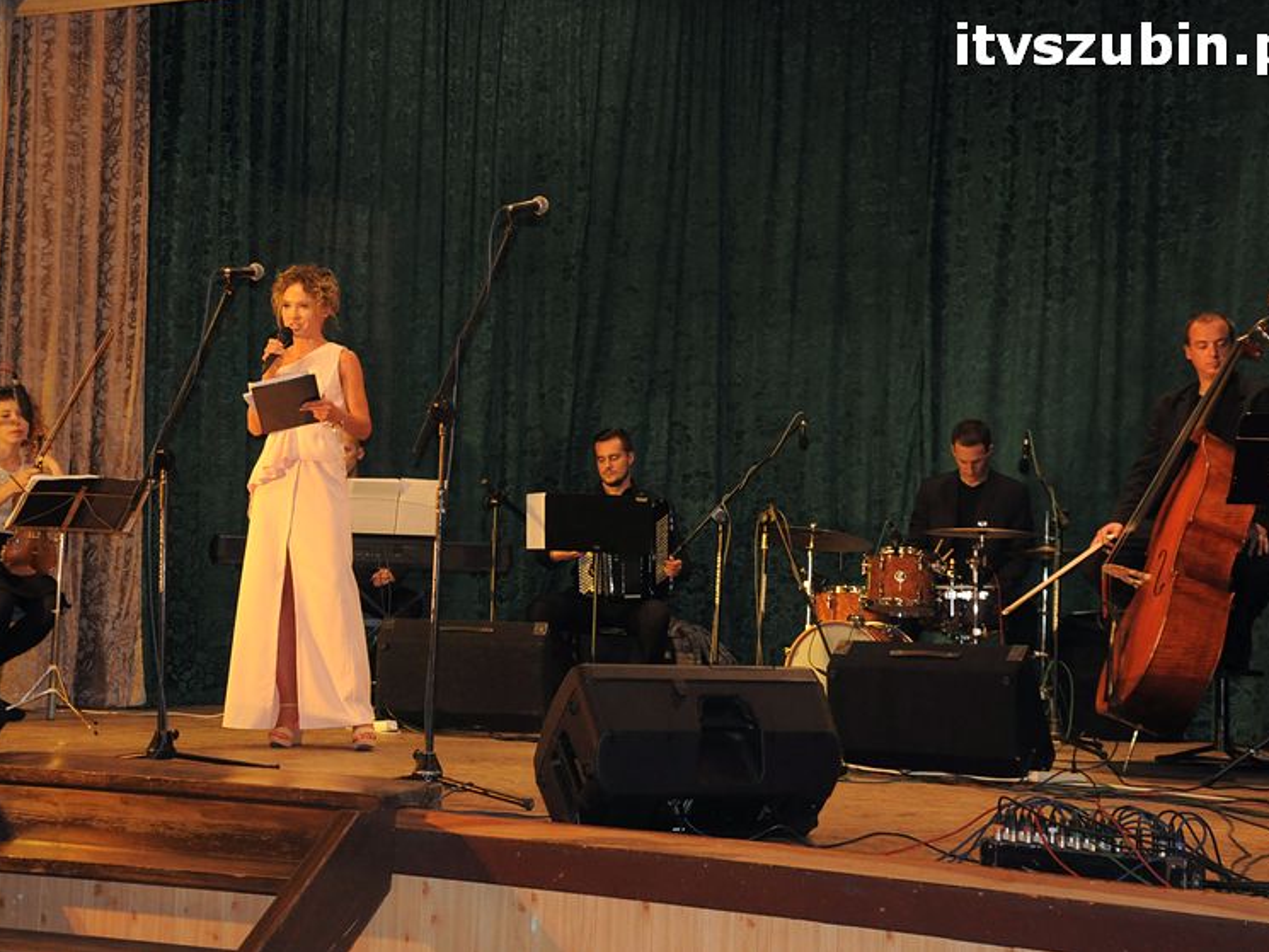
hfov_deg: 33.5
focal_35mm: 58
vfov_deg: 25.4
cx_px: 615
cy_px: 474
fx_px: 2110
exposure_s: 1/60
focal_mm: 35
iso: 1600
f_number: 5
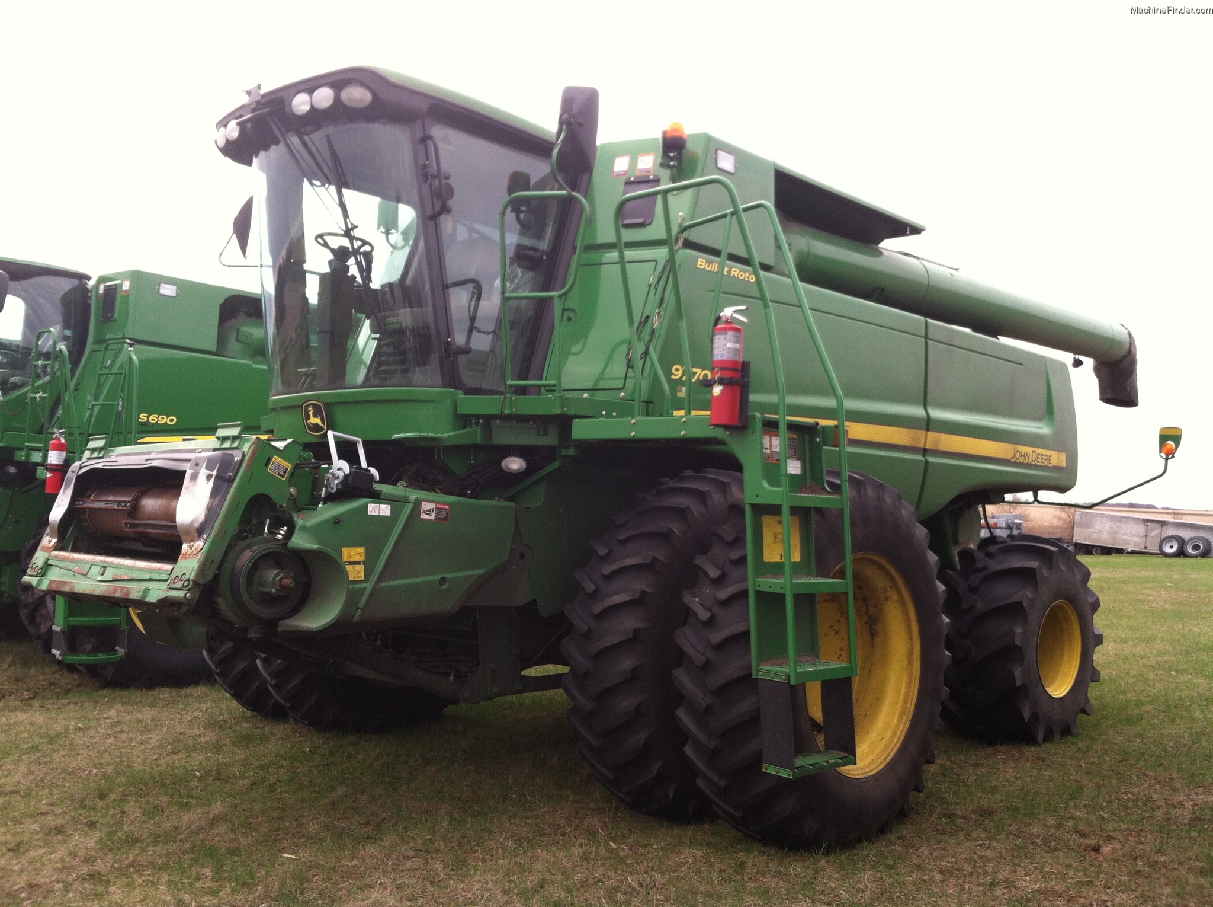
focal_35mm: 35
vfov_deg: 40.6
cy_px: 454
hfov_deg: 52.7
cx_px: 606
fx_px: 1225
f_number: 2.8
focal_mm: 3.85
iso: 80
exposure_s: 1/186
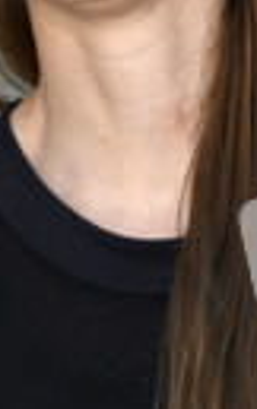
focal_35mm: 632
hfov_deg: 2.1
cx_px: 114
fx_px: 7059
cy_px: 73
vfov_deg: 3.3
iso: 250
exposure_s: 1/640
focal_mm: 200
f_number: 4.5
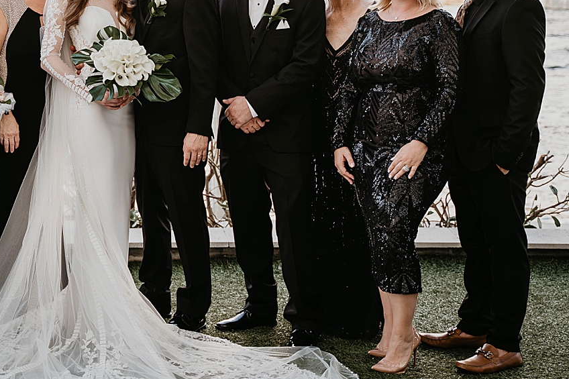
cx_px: 137
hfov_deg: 30.0
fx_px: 1043
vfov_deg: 20.3
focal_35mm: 66
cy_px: 68
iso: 160
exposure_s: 1/160
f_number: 2.8
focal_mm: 40
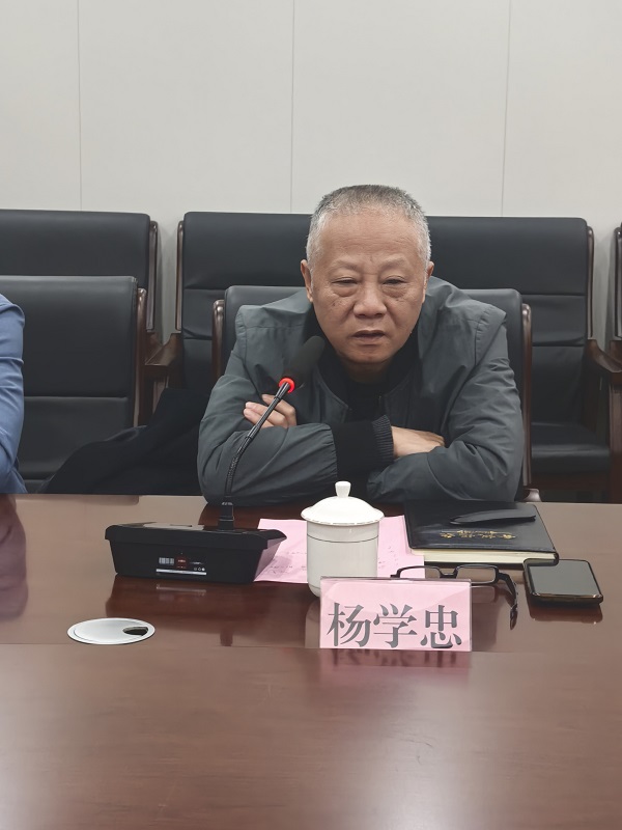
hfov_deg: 20.4
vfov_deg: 27.0
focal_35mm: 72
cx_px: 311
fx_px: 1725
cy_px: 415
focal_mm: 6.98
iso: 1000
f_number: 4
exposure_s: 1/25
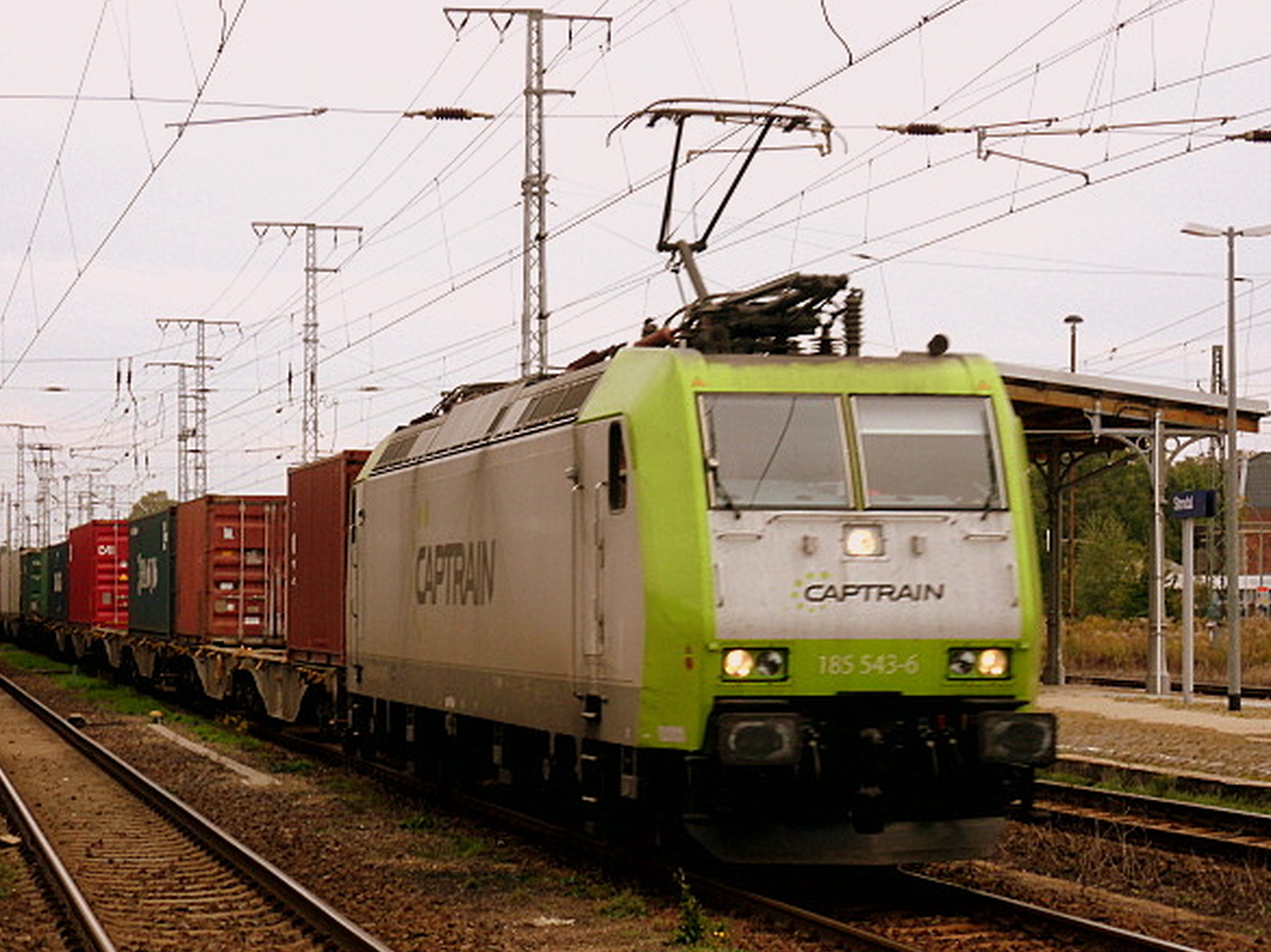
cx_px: 632
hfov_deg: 18.9
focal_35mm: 104
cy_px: 478
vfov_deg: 14.2
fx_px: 3816
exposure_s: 1/139
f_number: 5.7
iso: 100
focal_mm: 17
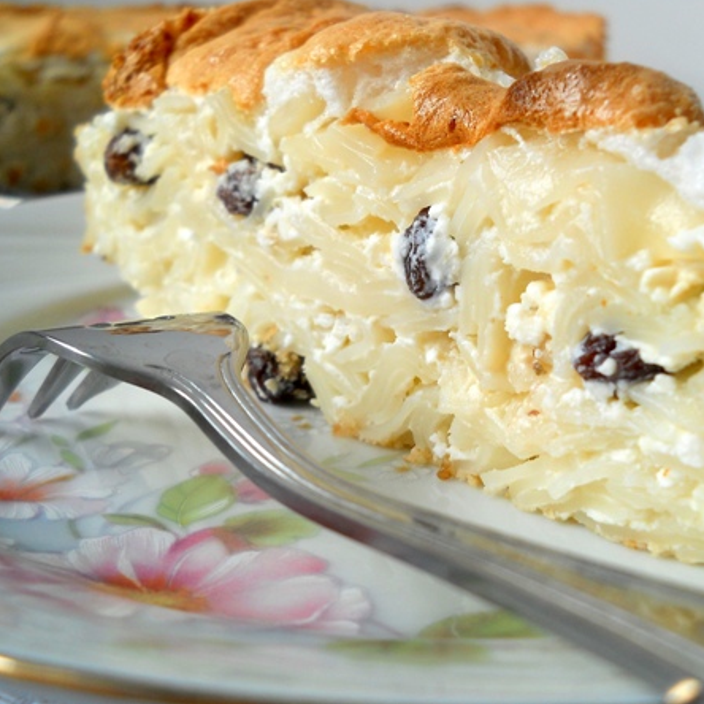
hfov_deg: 34.6
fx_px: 1127
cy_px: 349
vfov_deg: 34.7
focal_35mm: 49
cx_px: 396
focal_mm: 6.72
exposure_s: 1/160
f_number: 3.1
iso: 80
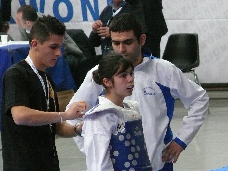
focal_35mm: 524
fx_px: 3451
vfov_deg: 2.8
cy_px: 86
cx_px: 114
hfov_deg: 3.8
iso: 800
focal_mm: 62.2
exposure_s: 1/100
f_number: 3.6
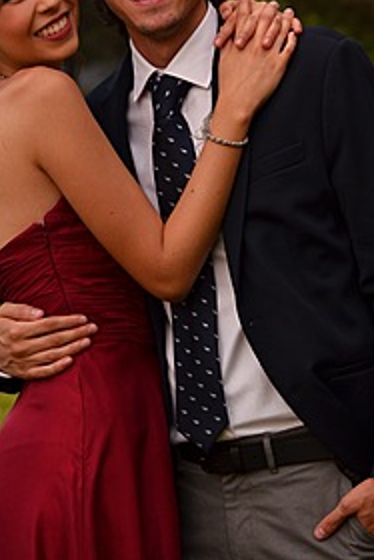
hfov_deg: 6.9
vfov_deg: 10.3
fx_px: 3113
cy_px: 170
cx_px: 156
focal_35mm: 200
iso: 400
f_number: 4.5
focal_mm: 78
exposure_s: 1/250
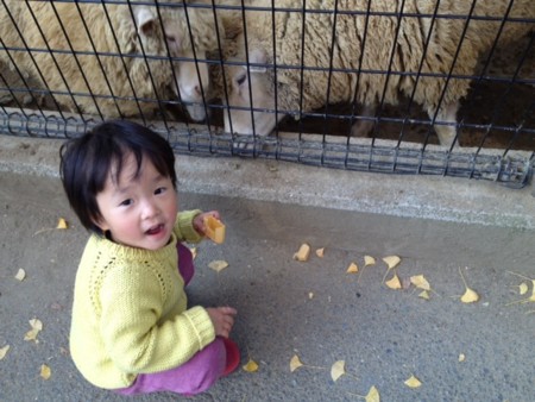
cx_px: 268
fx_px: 541
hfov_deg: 52.6
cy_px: 201
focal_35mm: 35
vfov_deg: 40.7
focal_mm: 4.28
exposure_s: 1/60
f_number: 2.4
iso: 64
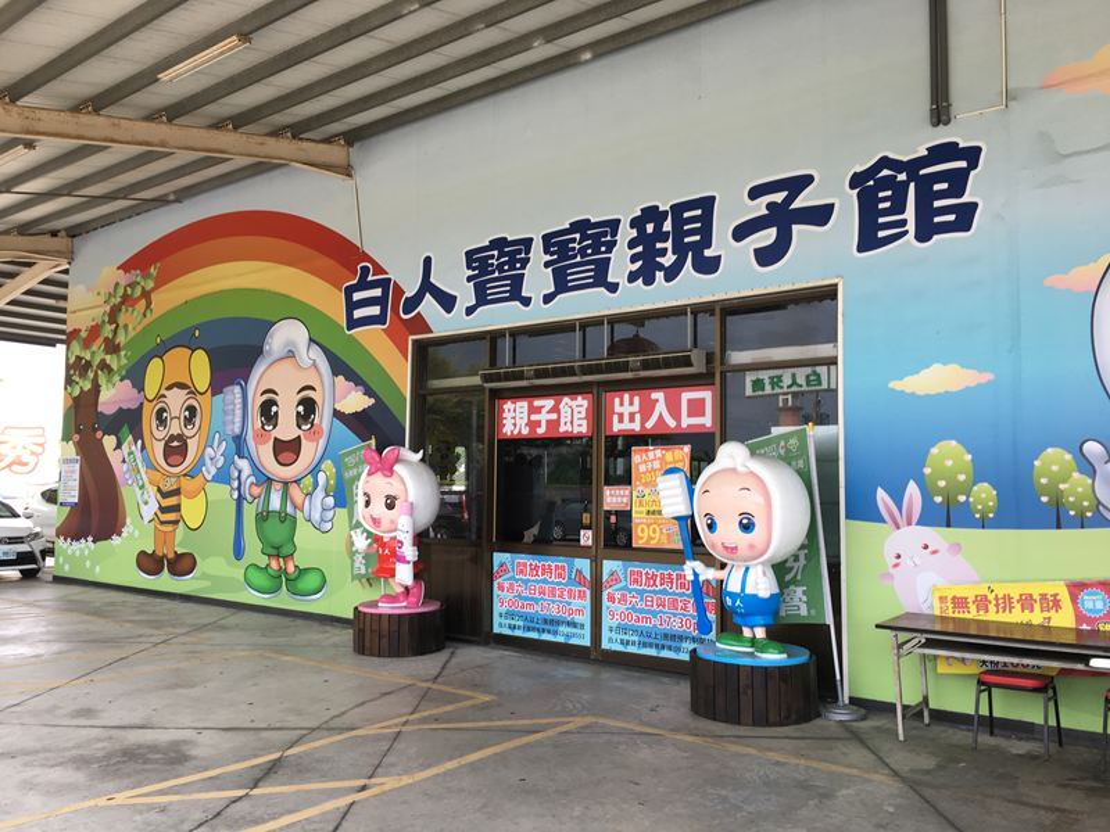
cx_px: 555
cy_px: 416
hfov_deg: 61.7
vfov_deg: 48.2
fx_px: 930
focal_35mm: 29
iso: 32
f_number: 2.2
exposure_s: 1/120
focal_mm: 4.15
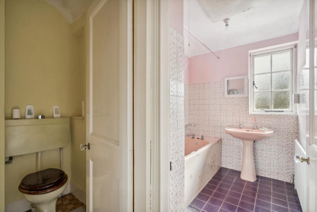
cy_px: 106
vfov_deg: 73.8
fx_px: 141
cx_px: 158
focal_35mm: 16
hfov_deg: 96.7
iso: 640
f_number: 8
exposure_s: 1/25
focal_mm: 16
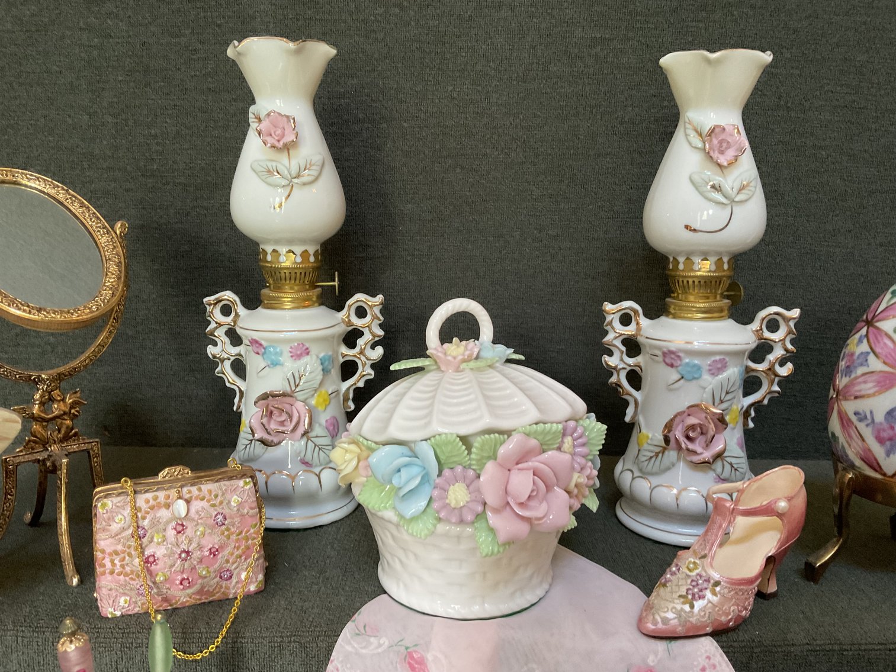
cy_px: 336
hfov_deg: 61.7
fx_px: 751
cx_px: 448
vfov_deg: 48.2
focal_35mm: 29
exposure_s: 1/60
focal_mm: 3
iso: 250
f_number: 1.8
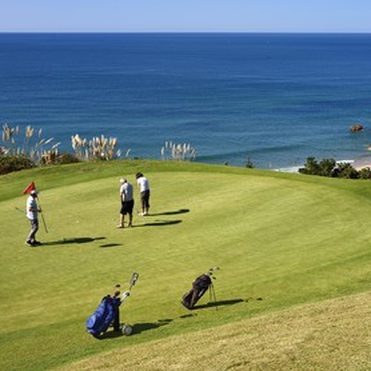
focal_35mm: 54
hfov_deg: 31.6
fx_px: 655
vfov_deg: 31.6
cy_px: 186
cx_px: 210
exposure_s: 1/250
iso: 200
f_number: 13
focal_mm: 42
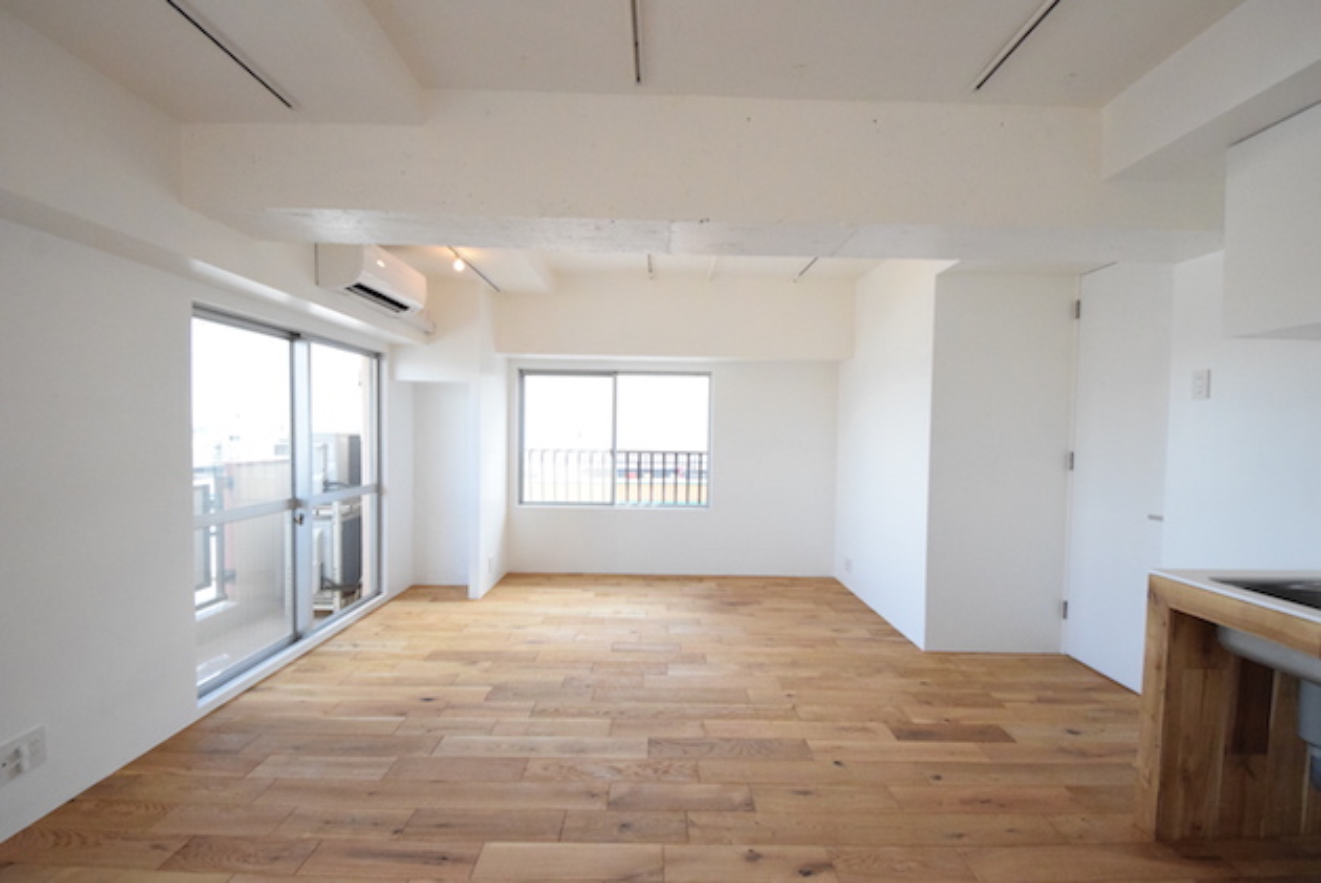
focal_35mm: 15
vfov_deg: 77.4
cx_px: 660
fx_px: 551
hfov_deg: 100.4
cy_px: 442
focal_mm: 10
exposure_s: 1/800
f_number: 8
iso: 6400
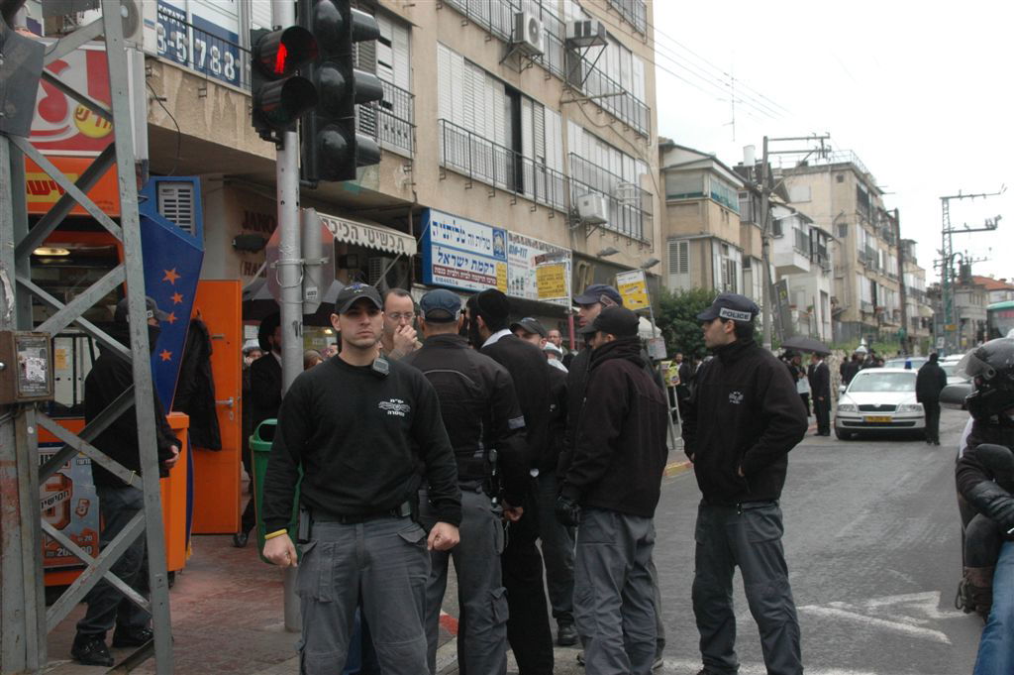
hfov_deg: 49.6
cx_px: 507
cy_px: 338
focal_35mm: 39
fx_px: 1098
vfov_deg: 34.2
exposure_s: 1/250
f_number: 8
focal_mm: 26
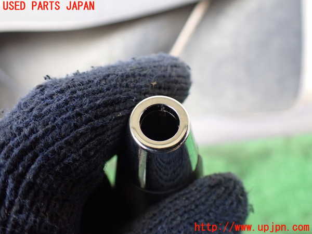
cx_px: 156
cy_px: 117
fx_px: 270
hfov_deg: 60.0
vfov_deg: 46.8
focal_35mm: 30
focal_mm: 5.4
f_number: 2.3
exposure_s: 1/125
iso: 400
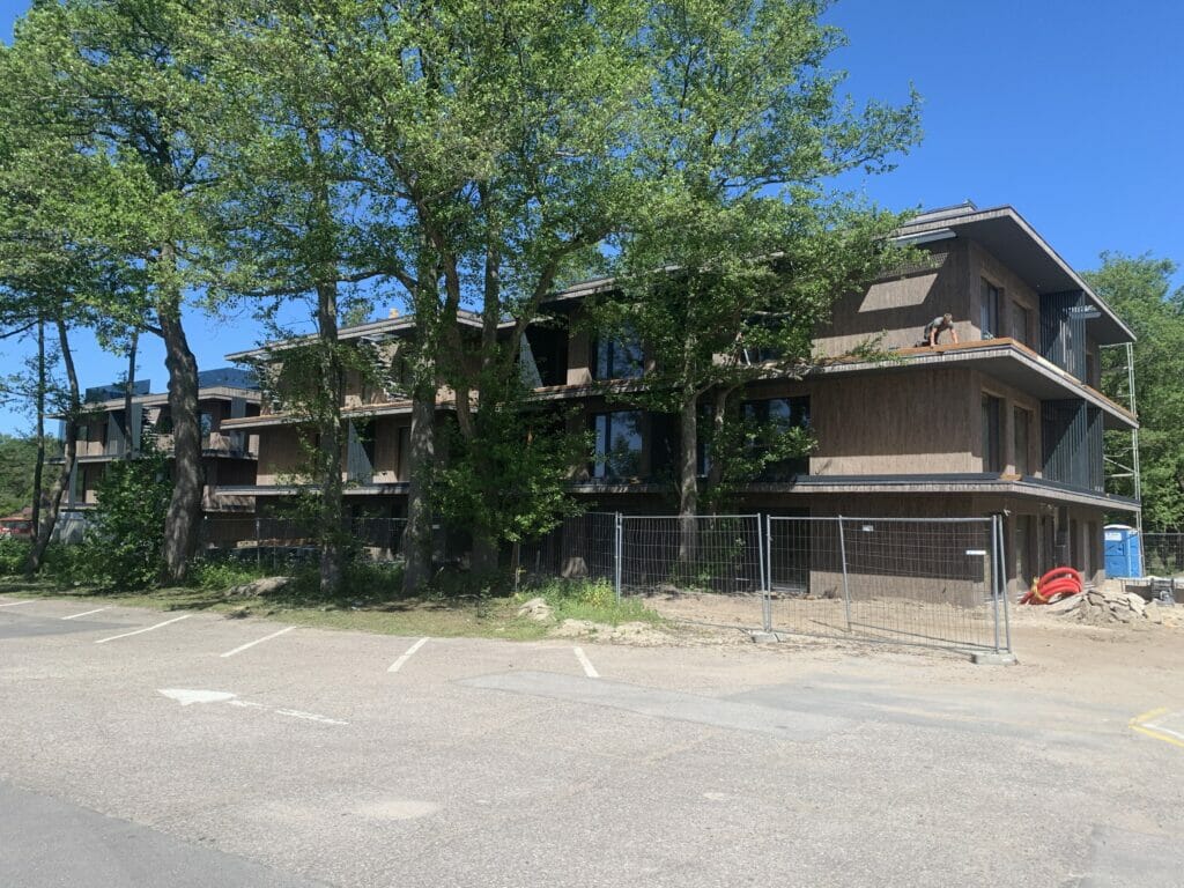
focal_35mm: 26
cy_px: 444
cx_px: 592
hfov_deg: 67.3
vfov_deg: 53.1
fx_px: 889
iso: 25
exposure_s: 1/1610
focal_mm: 4.25
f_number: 1.8
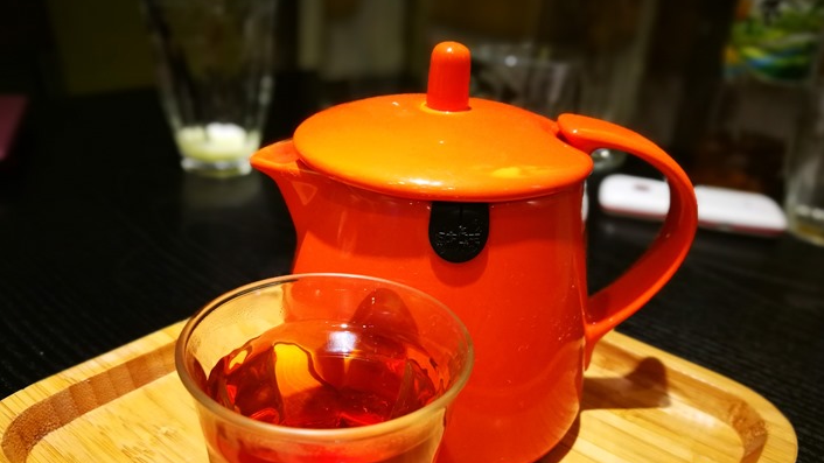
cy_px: 303
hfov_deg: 64.3
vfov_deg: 38.6
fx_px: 655
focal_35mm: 30
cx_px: 419
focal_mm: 4.5
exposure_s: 1/30
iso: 320
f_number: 4
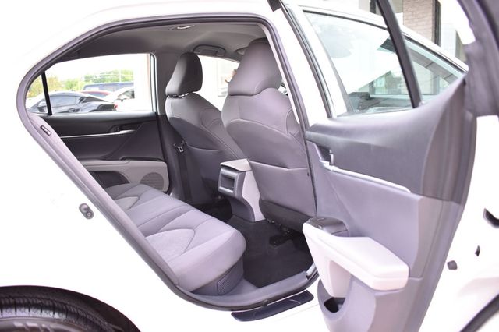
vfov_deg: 43.6
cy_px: 166
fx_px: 416
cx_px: 250
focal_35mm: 30
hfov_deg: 62.0
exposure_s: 1/125
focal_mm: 20
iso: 800
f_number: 4
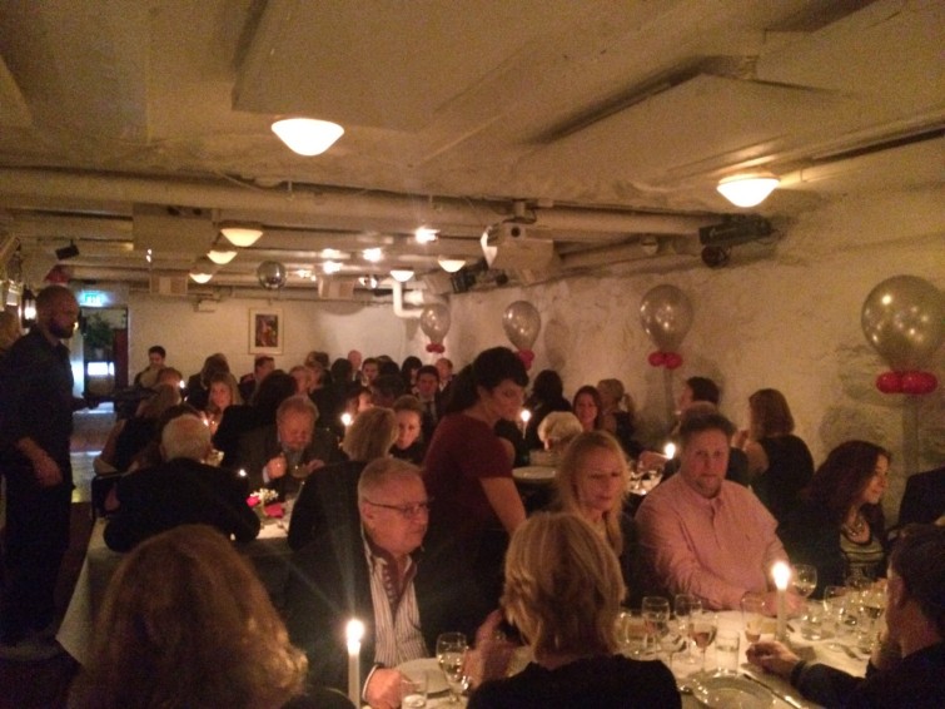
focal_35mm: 30
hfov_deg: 60.0
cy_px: 354
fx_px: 819
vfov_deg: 46.8
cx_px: 472
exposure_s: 1/15
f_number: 2.2
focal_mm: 4.12
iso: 1000
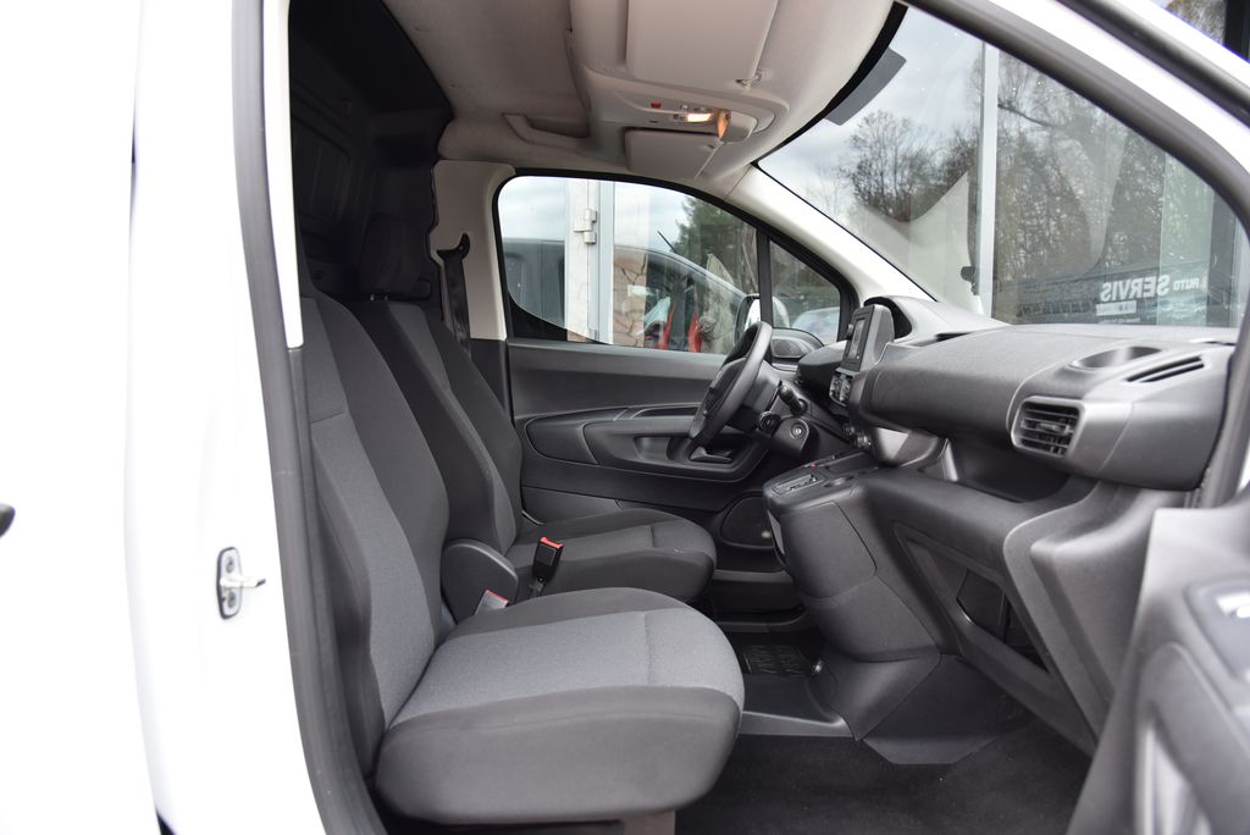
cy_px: 418
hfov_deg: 73.7
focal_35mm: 24
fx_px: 834
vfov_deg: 53.2
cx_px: 625
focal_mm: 24
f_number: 4.5
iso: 500
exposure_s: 1/80
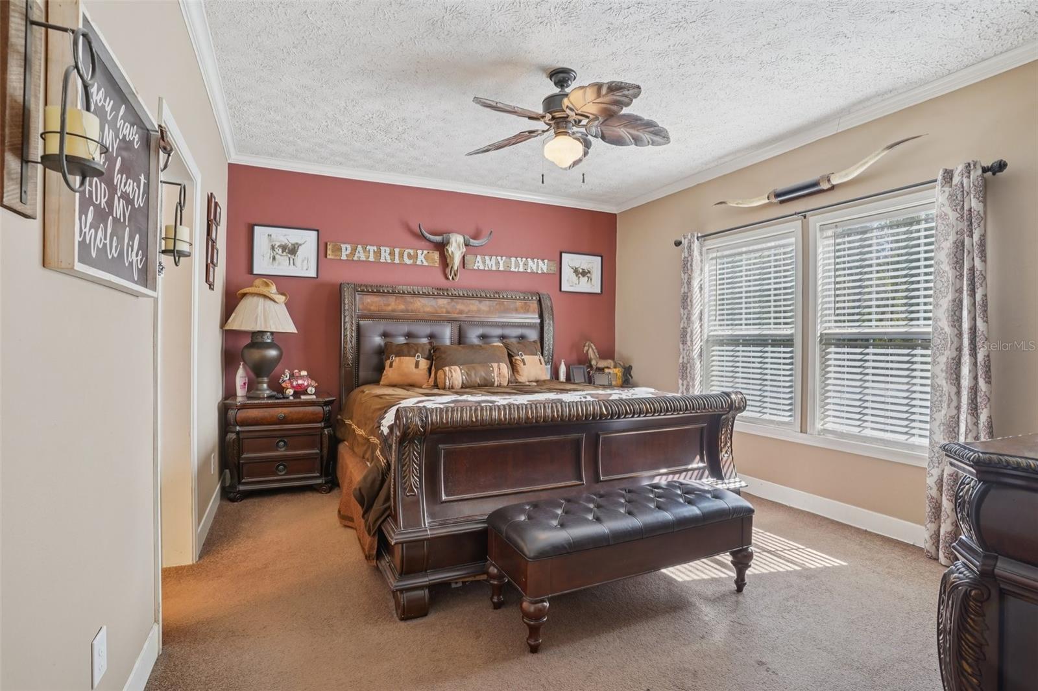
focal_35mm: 17
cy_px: 346
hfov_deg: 93.3
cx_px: 519
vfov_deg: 70.4
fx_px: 490
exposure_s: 1/15
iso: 400
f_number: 8
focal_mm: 17
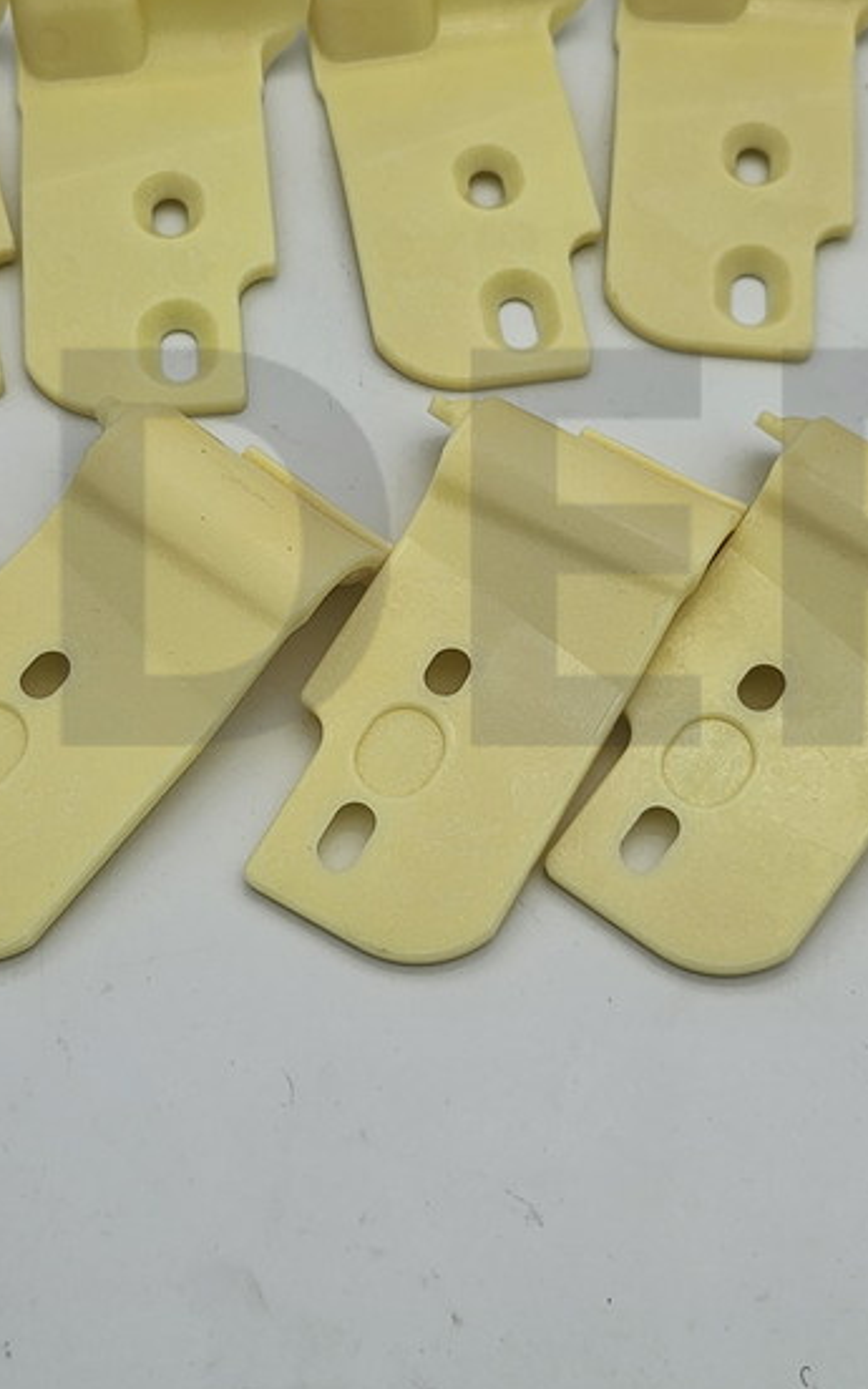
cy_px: 533
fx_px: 2006
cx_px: 448
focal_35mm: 53
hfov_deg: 24.4
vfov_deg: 38.0
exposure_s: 1/596
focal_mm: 6.3
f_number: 1.7
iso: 10
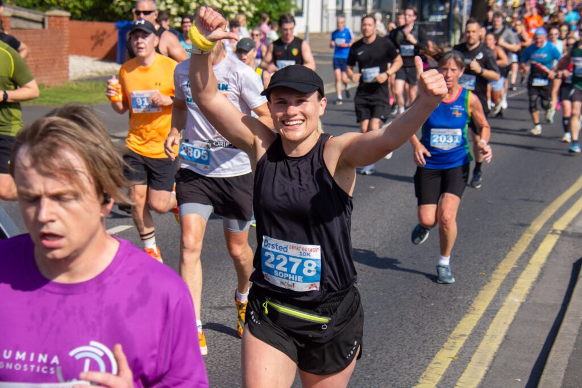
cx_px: 291
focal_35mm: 108
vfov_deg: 12.7
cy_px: 194
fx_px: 1746
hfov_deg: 18.9
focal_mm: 72
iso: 320
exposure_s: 1/640
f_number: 8
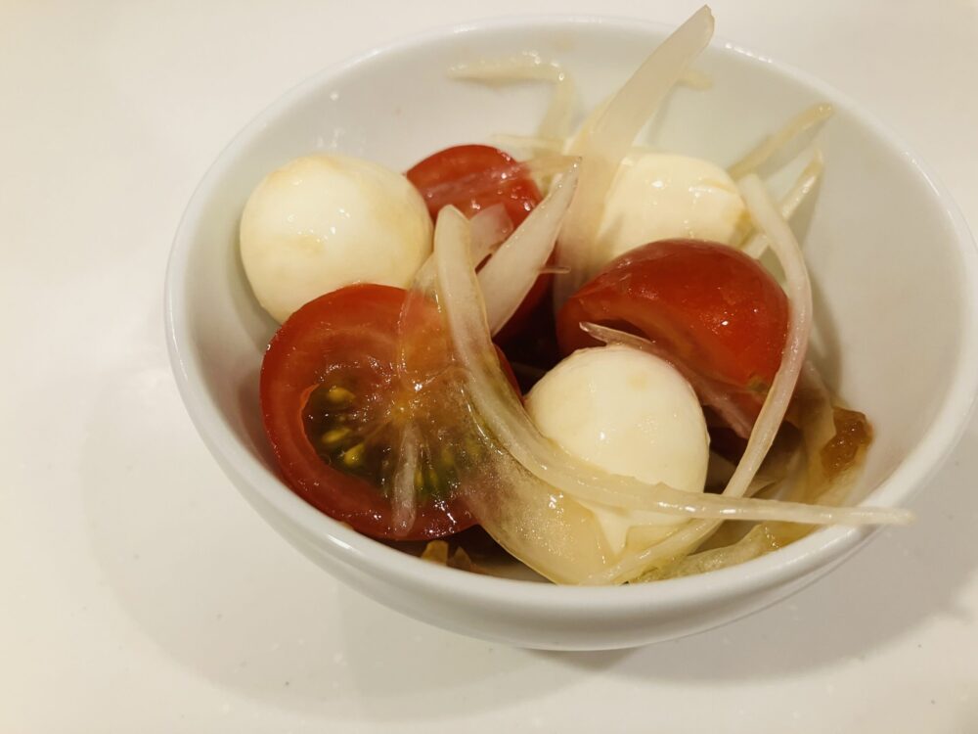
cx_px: 489
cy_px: 367
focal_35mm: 28
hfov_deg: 63.4
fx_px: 791
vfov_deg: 49.7
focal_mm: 3.99
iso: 160
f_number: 1.8
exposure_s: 1/50
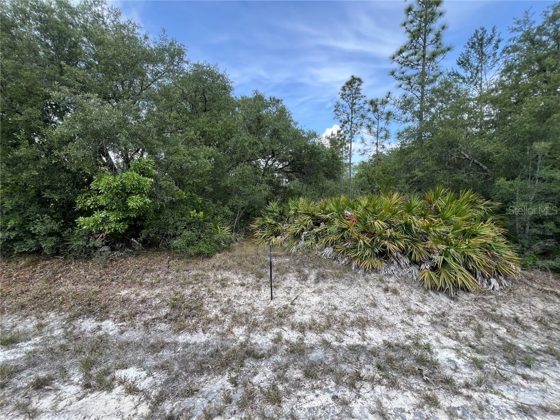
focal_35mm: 13
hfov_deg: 106.2
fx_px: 210
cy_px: 210
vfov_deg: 89.9
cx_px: 280
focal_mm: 1.57
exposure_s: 1/380
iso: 32
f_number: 1.8
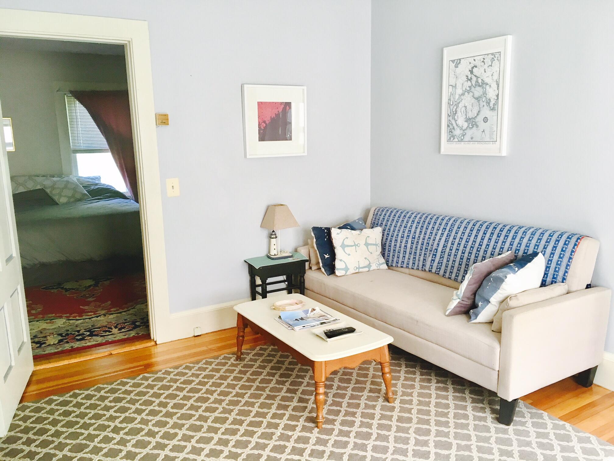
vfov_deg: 48.2
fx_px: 514
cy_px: 230
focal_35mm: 29
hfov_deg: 61.7
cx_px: 307
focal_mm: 4.15
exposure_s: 1/30
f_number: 2.2
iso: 50
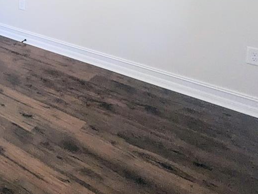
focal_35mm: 40
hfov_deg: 35.7
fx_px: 299
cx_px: -58
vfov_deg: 29.8
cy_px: -50
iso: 121
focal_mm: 1.95
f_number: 2.2
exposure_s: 1/24.3
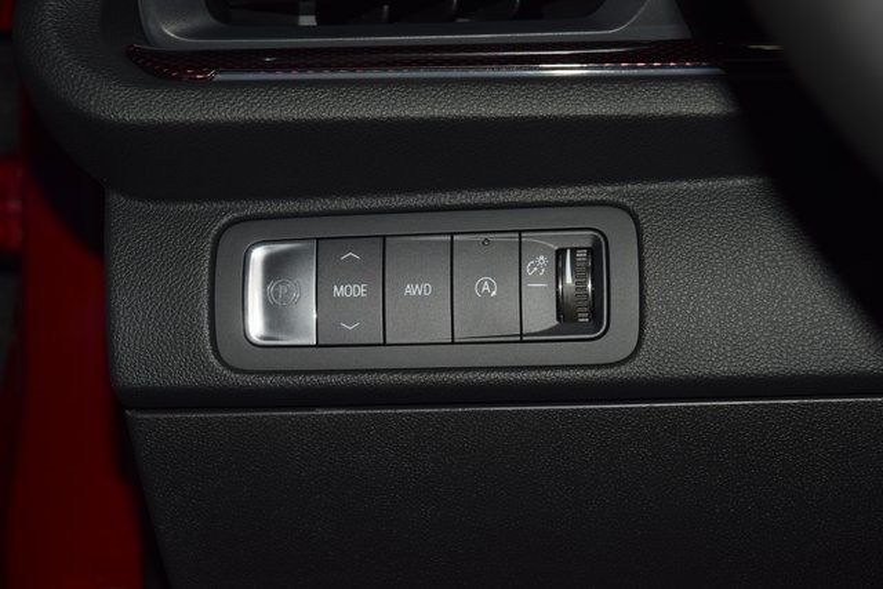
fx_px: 2576
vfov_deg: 13.0
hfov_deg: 19.5
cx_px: 442
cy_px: 294
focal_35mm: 105
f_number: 8
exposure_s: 1/125
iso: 100
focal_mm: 70
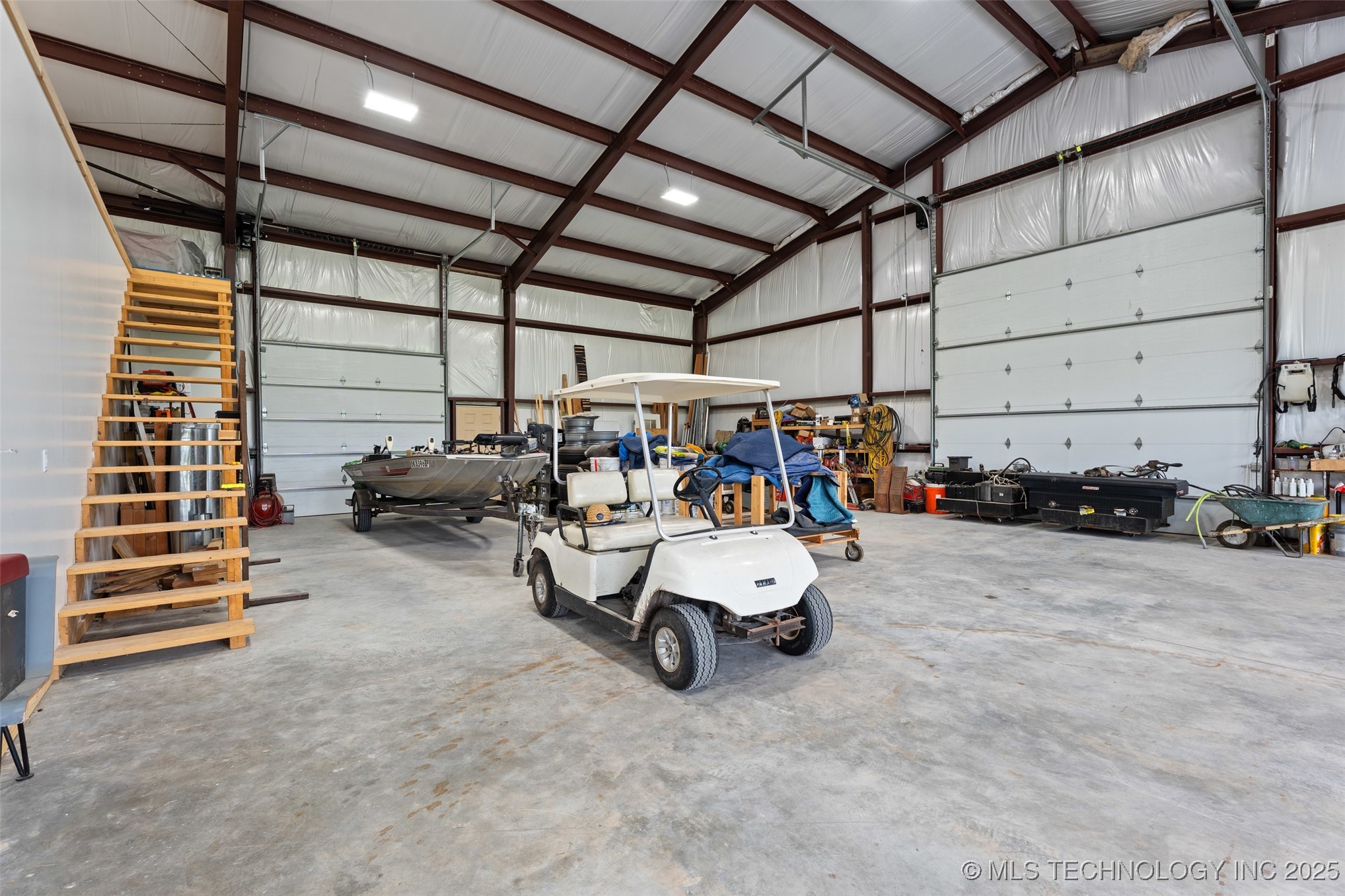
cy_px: 448
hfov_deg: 96.7
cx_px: 672
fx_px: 598
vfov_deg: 73.7
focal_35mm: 16
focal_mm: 16
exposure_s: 1/5
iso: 200
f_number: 9
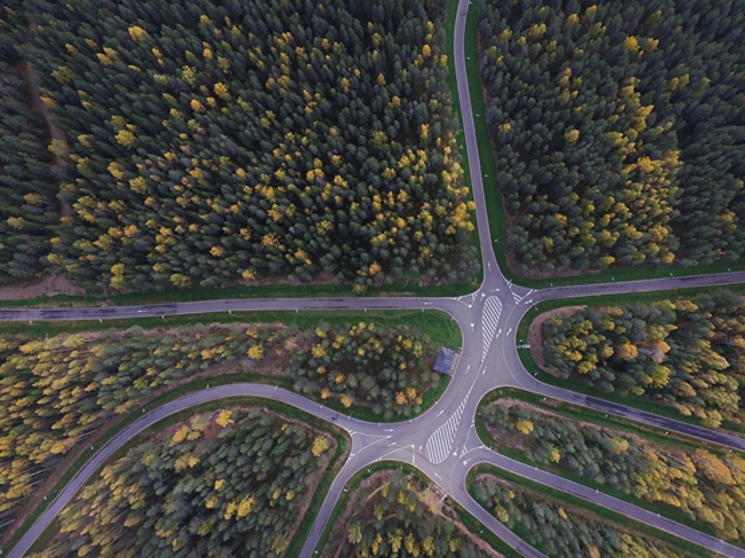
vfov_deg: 58.6
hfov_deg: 73.6
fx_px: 495
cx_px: 420
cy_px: 245
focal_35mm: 23
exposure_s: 1/428
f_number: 2.8
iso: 100
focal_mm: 3.61
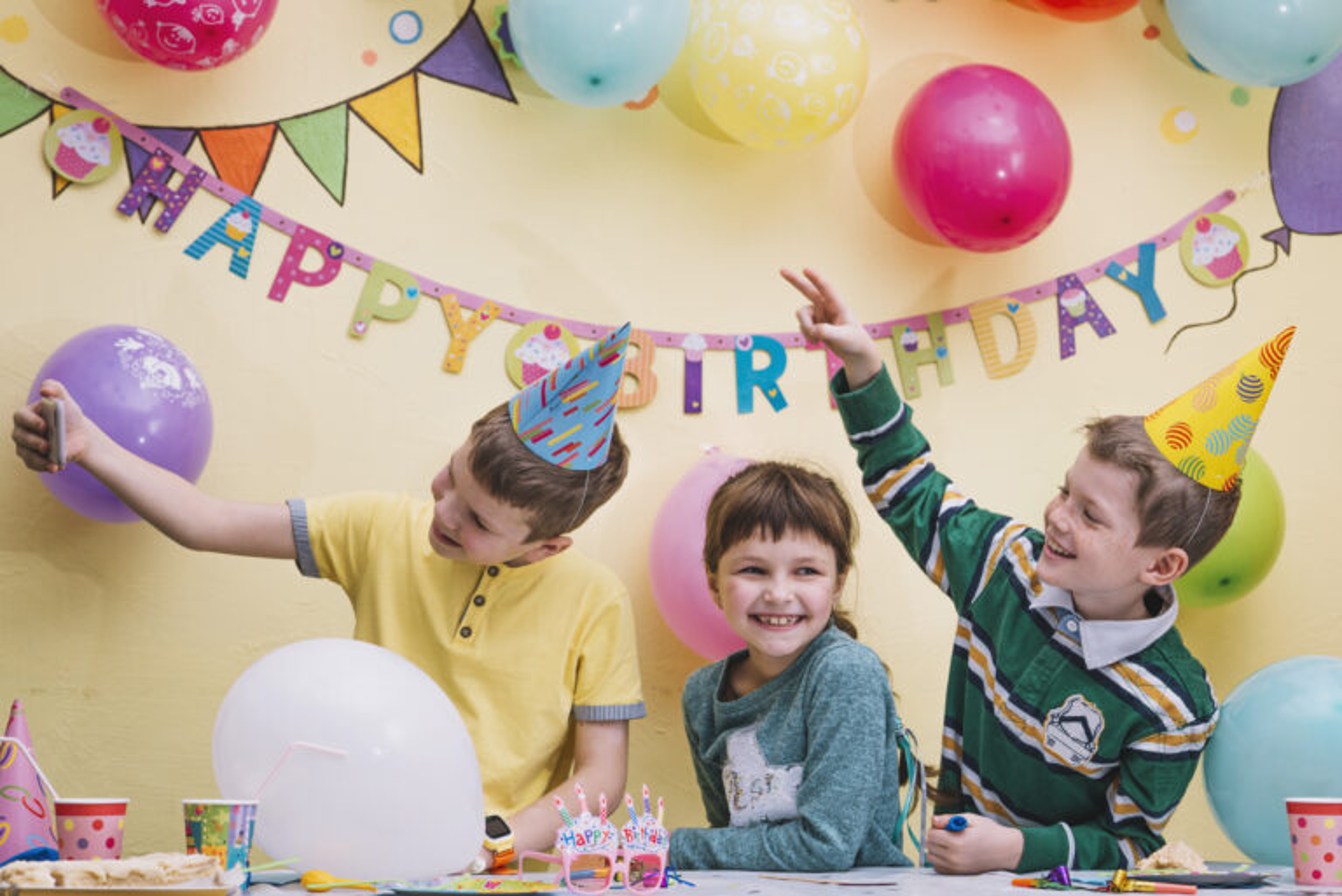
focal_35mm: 85
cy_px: 448
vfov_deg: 16.1
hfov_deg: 23.9
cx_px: 671
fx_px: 3170
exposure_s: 1/160
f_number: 5.6
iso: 160
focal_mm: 85
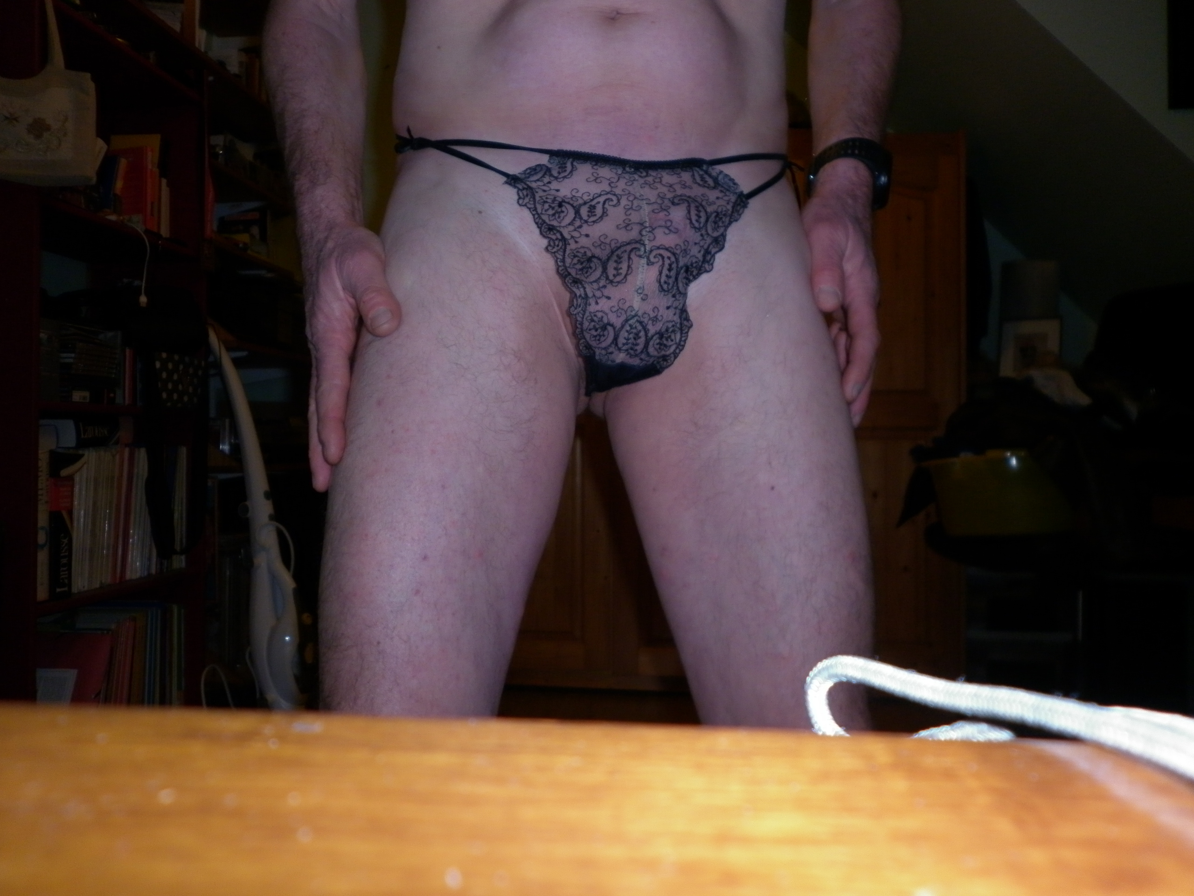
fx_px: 966
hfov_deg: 63.4
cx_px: 597
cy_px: 448
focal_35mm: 28
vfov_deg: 49.7
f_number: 2.8
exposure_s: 1/30
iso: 100
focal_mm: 5
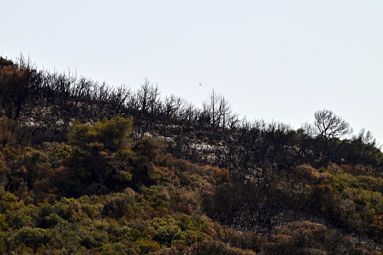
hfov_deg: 5.3
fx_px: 4106
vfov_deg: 3.6
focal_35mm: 386
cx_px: 155
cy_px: 141
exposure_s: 1/320
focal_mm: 300
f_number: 16
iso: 250
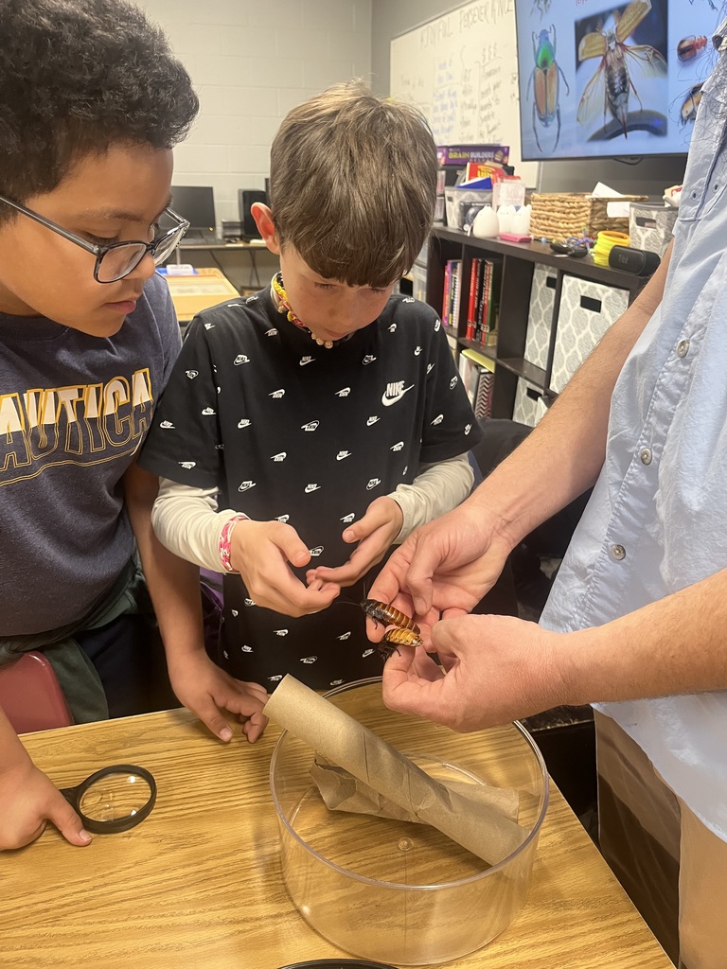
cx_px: 364
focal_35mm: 26
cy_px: 484
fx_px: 728
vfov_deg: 67.3
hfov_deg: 53.1
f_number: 1.6
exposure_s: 1/60
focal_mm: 5.1
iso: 250
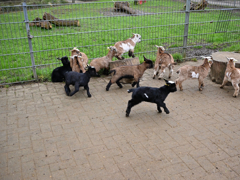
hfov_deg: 48.9
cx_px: 132
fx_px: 263
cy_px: 90
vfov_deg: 37.7
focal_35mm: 38
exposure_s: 1/1250
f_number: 5.6
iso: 1600
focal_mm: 35
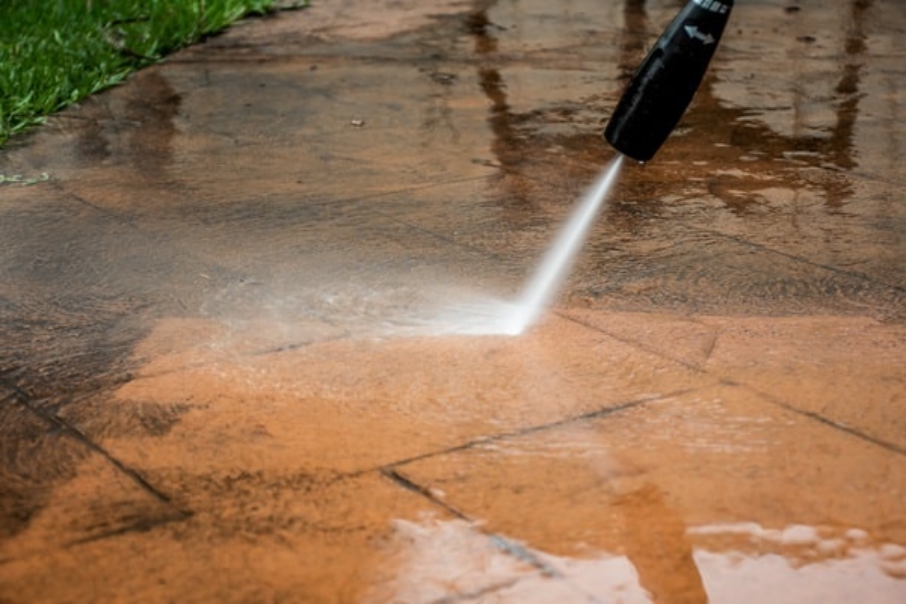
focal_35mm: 78
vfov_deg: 17.5
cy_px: 302
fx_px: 1963
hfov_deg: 26.0
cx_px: 453
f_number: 4.8
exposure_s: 1/400
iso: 200
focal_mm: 52
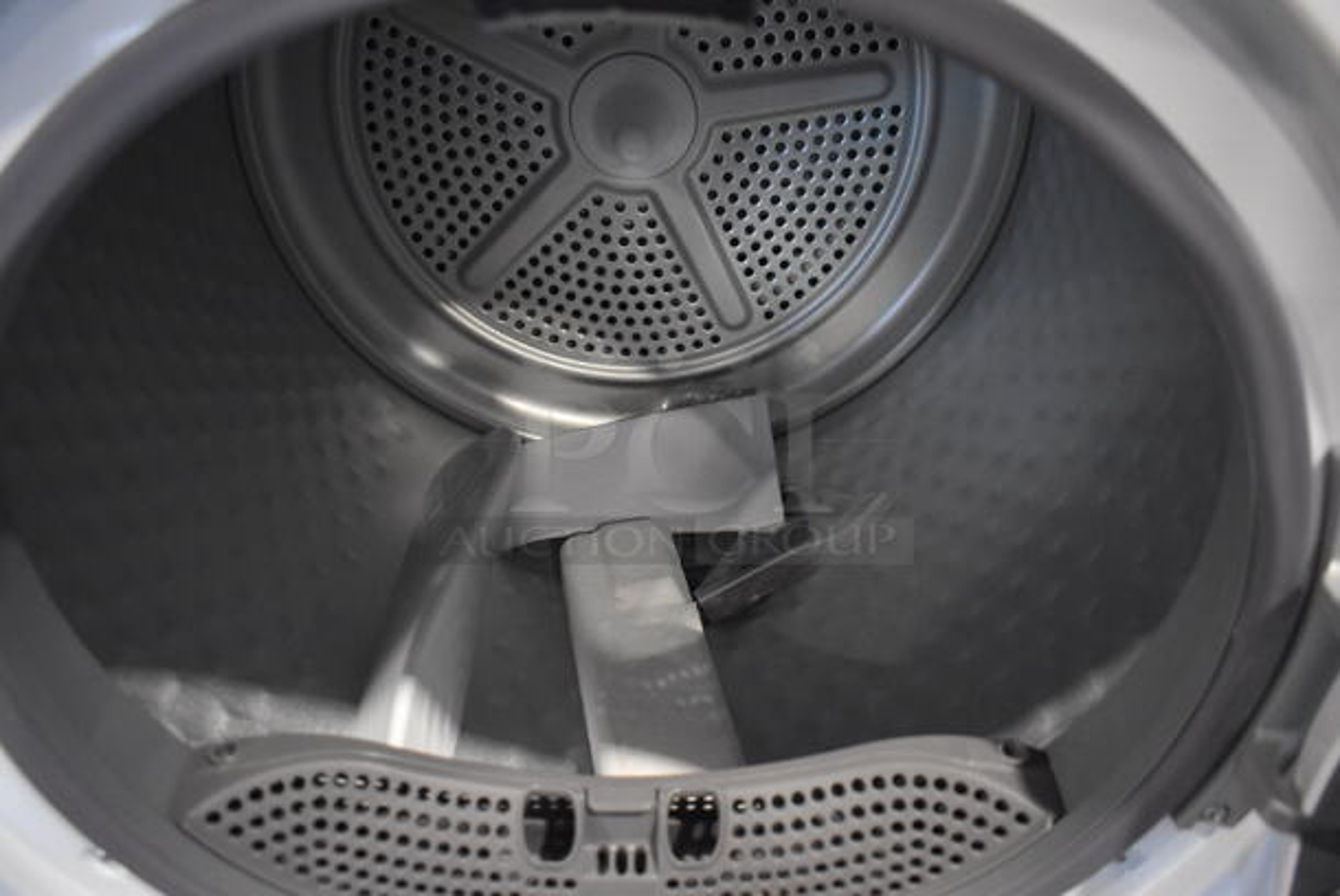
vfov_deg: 48.0
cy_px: 448
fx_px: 1006
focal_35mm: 27
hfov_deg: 67.3
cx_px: 670
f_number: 3.5
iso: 4000
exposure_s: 1/125
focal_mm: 18
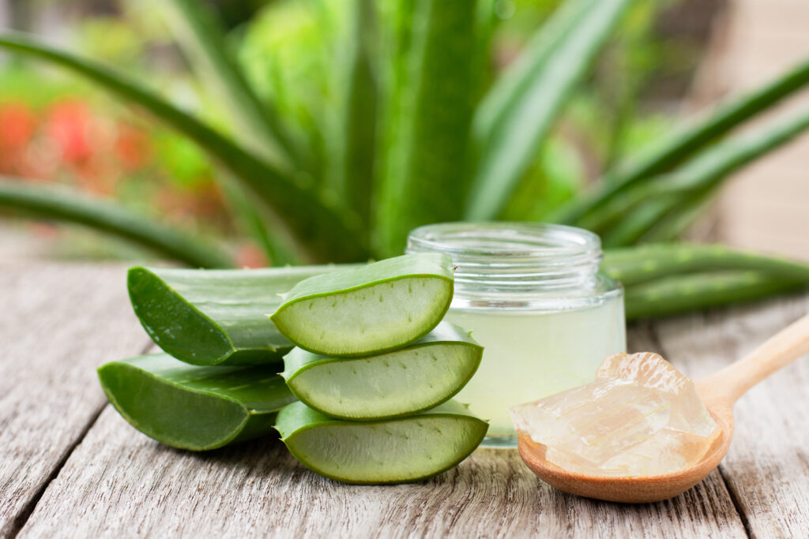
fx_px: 1686
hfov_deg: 27.0
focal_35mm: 75
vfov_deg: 18.2
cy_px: 270
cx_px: 404
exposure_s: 1/100
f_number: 5.6
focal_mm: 50
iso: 200
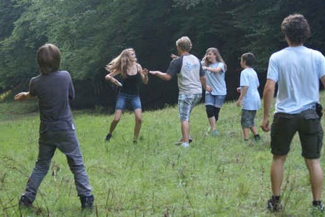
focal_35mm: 131
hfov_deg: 15.6
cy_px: 90
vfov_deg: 10.5
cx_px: 197
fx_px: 1184
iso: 800
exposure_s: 1/250
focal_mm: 70
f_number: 5.6
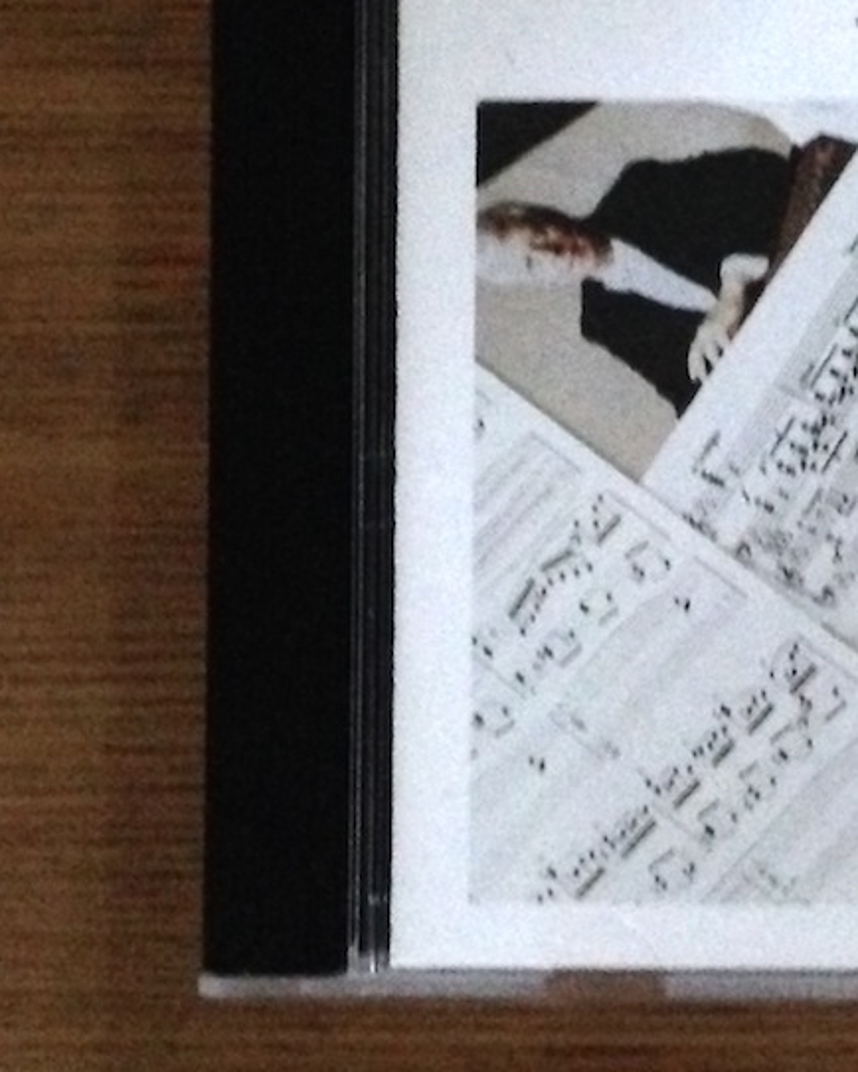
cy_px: 249
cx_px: 1097
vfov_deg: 20.0
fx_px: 3014
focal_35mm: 95
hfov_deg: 15.5
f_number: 2.4
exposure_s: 1/15
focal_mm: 4.12
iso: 800
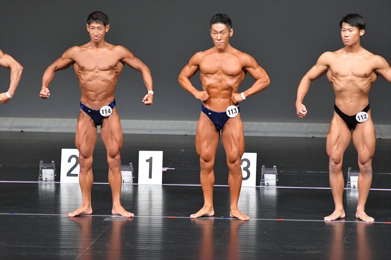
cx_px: 196
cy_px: 130
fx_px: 3420
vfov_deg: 4.4
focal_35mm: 315
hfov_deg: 6.5
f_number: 5.6
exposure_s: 1/400
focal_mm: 210
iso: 5000
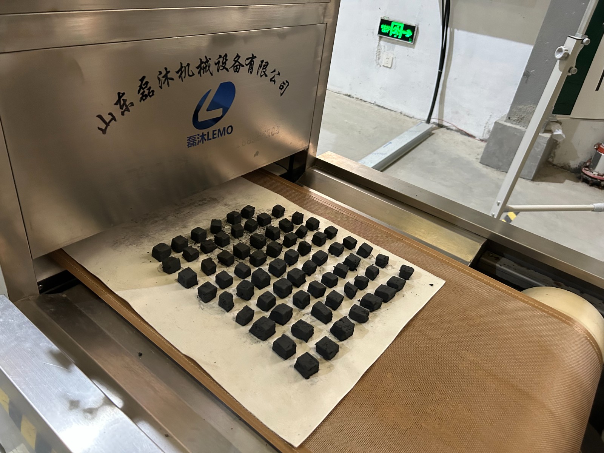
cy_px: 226
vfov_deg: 53.1
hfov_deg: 67.3
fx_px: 454
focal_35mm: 26
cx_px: 302
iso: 500
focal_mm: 5.7
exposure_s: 1/46
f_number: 1.5
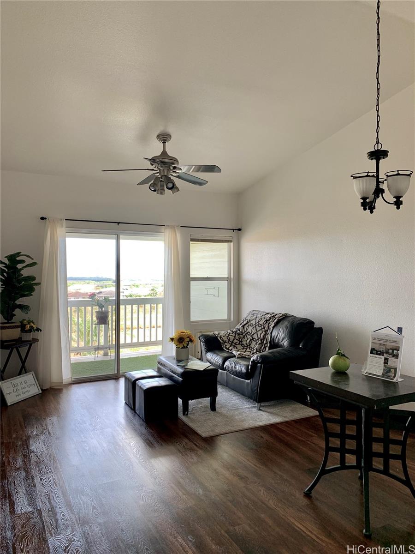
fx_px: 416
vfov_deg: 67.3
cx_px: 208
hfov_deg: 53.1
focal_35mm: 26
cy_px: 277
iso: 80
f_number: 1.8
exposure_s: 1/120
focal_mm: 4.25
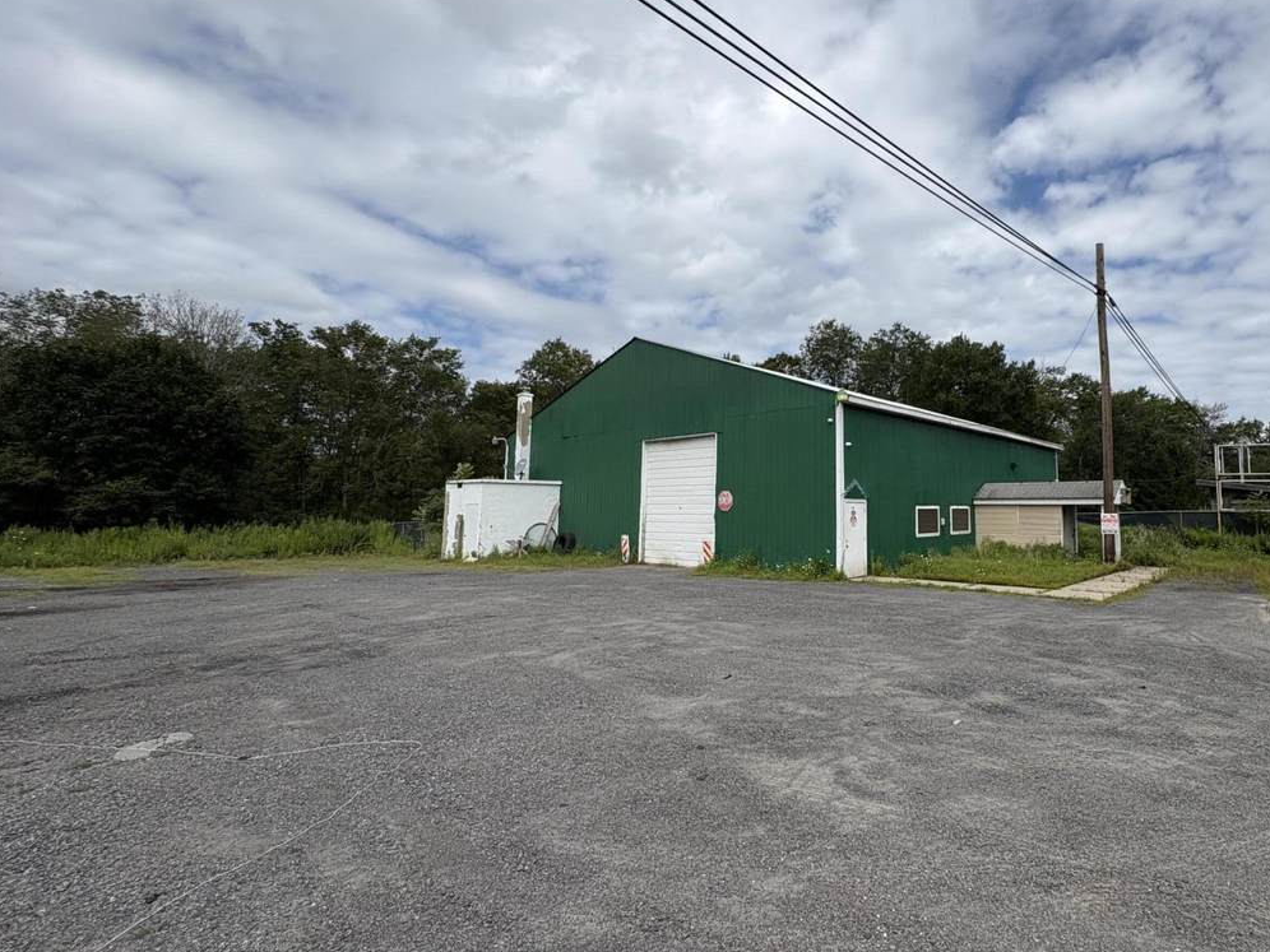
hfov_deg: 85.7
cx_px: 808
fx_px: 660
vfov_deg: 71.4
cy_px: 432
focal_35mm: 18
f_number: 2.2
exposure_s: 1/2494
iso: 50
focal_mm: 2.22
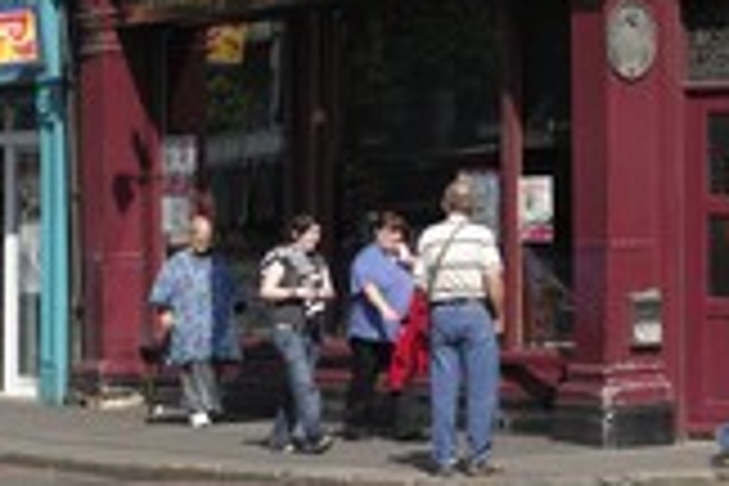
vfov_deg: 6.3
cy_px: -58
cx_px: 934
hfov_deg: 9.3
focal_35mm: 218
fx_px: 4414
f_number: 7.1
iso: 100
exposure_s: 1/200
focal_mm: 56
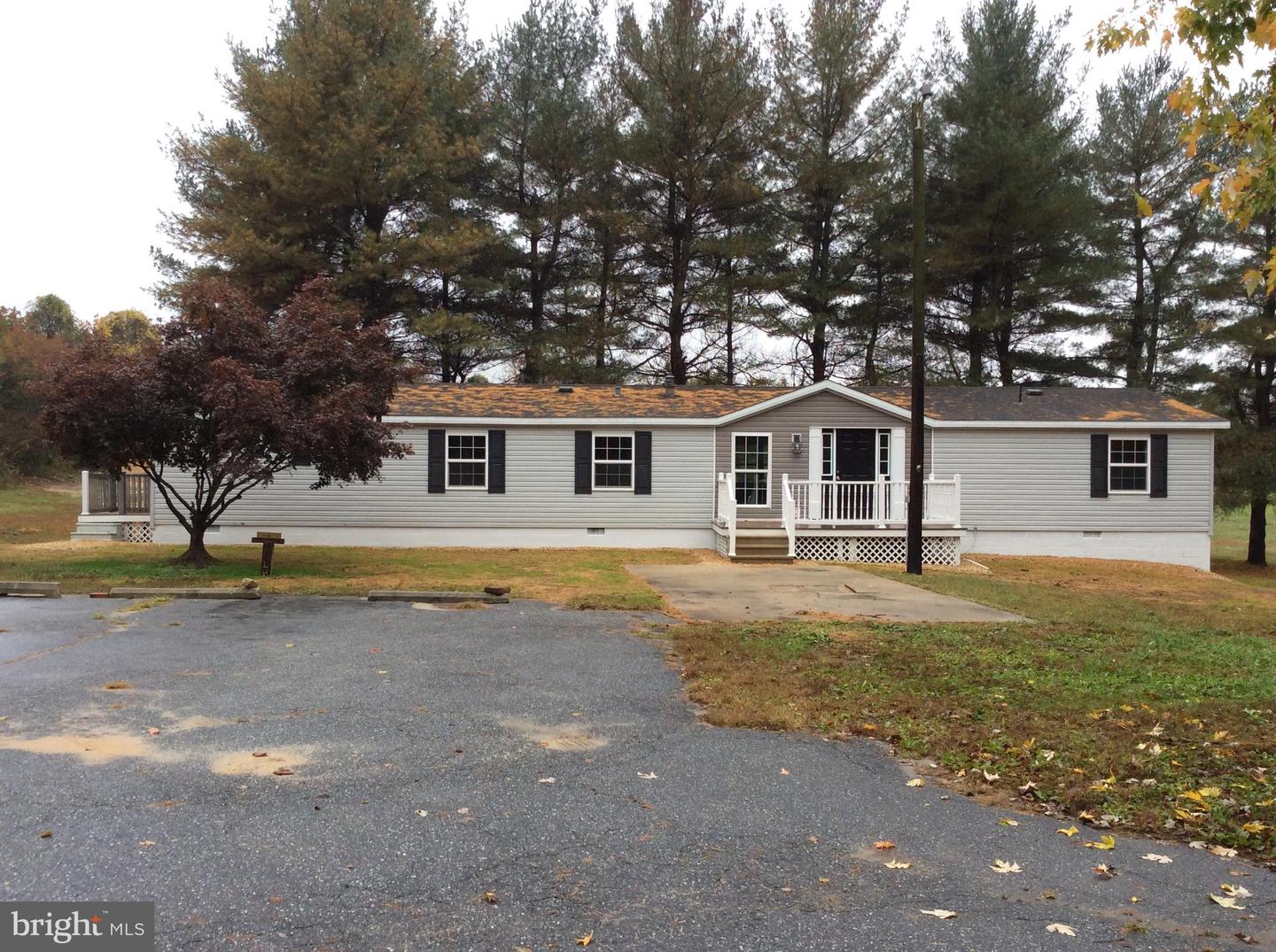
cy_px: 476
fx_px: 1178
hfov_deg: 56.9
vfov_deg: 44.0
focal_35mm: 32
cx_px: 638
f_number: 2.4
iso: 32
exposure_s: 1/364
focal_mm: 3.3
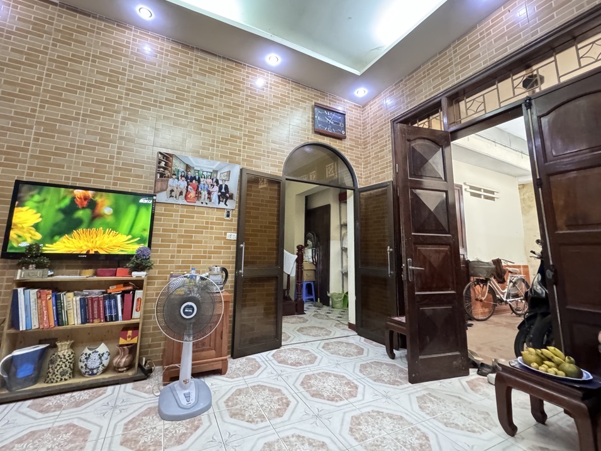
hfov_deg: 98.1
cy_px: 210
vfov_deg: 81.6
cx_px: 283
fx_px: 260
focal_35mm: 15
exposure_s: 1/25
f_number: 2.2
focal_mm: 2.22
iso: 1600
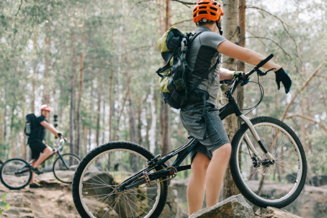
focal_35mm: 81
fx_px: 736
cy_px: 115
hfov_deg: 25.0
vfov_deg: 16.9
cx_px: 174
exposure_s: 1/400
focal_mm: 70
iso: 250
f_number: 3.2
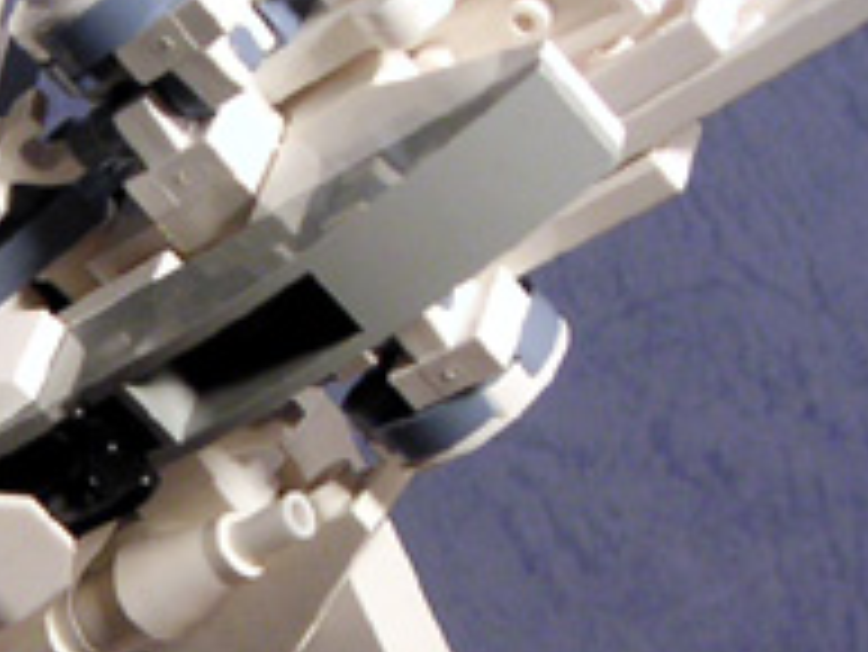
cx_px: -288
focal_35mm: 118
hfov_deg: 15.8
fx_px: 2961
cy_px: 589
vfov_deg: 12.5
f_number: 2.8
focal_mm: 6
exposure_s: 1/45
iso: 80
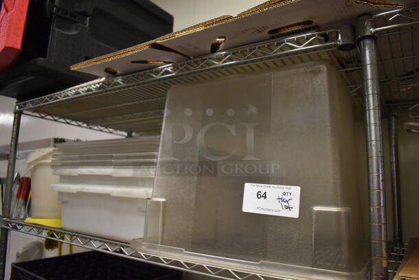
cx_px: 210
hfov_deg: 67.3
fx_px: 315
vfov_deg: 48.0
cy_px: 140
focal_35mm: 27
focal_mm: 18
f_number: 3.5
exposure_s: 1/125
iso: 1250
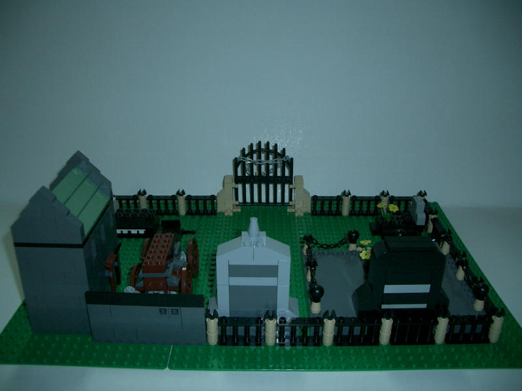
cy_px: 196
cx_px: 261
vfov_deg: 40.7
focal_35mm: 35
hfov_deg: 52.6
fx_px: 528
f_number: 2.6
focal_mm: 5.8
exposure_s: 1/40
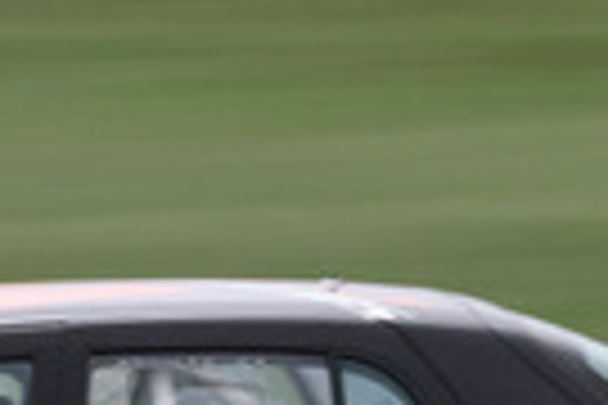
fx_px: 32965
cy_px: 351
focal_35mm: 1952
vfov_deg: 0.7
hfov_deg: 1.1
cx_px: -122
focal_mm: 220
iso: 160
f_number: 14
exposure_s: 1/60
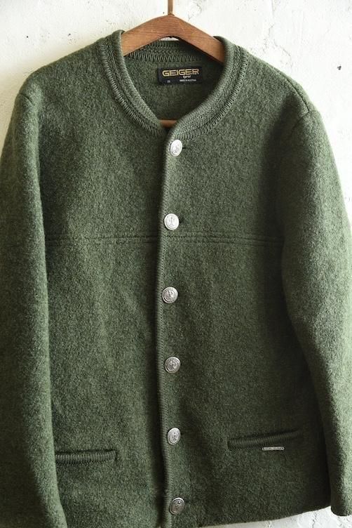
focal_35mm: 50
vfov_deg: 39.6
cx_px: 176
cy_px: 264
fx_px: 733
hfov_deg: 27.0
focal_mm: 50
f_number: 5.6
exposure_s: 1/80
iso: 1000
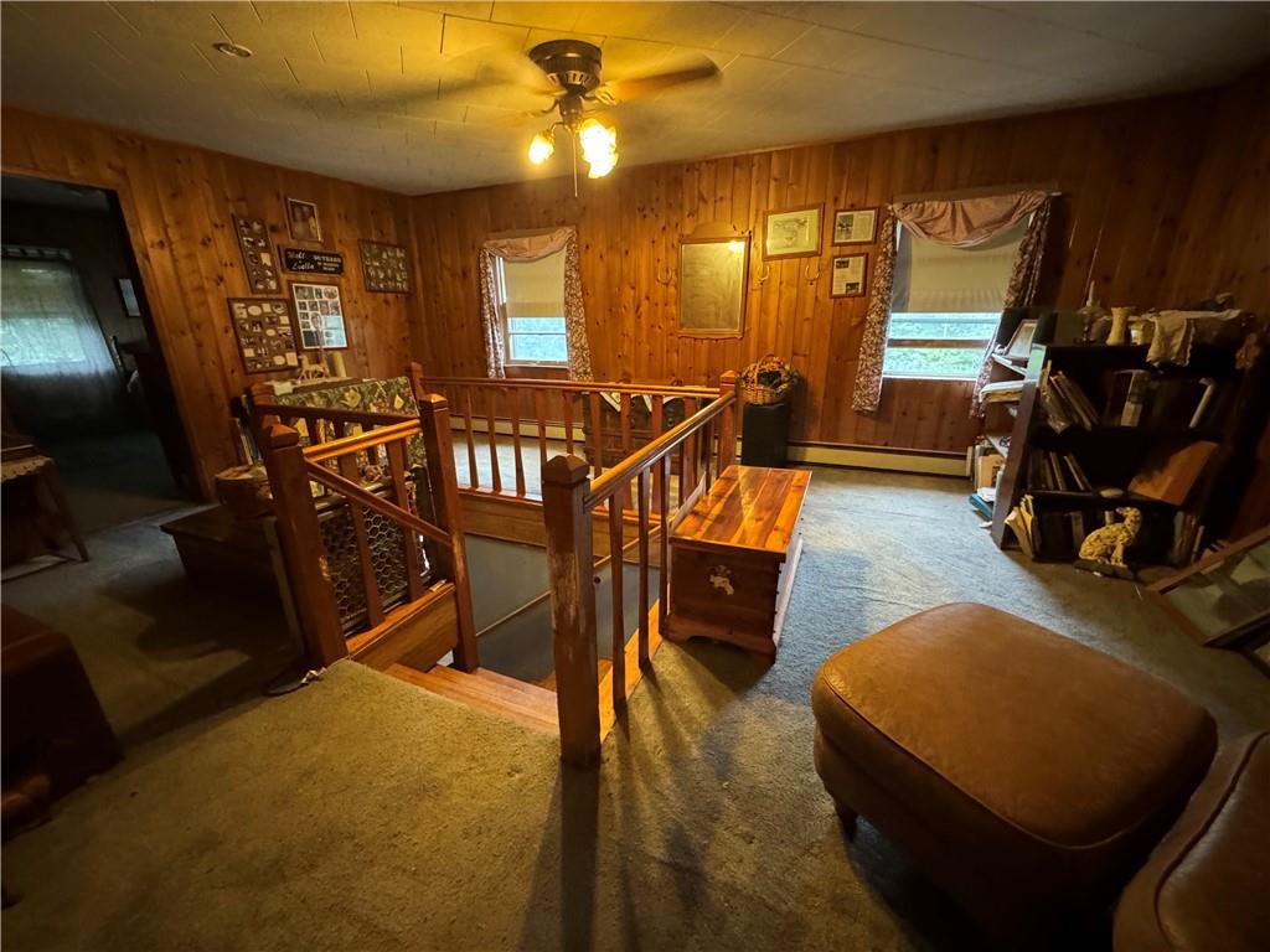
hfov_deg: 102.1
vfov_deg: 85.7
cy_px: 476
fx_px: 514
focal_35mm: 14
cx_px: 635
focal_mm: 2.22
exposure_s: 1/40
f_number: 2.2
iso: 1250
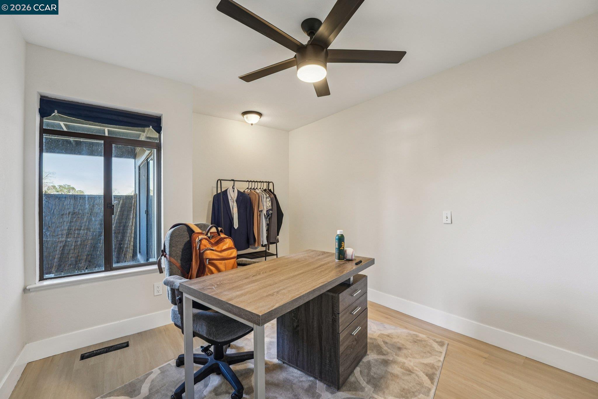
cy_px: 200
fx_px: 233
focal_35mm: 14
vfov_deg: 81.2
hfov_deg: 104.3
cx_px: 299
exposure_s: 1/20
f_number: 8
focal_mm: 14
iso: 640
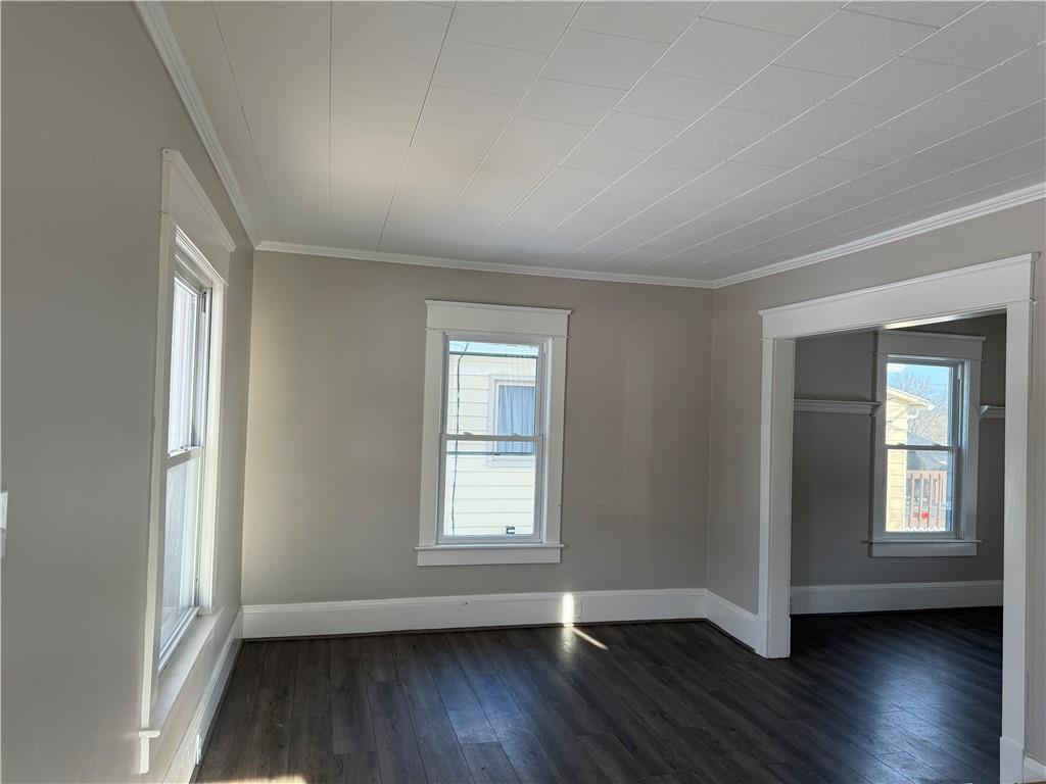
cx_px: 523
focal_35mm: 24
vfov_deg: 56.8
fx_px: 725
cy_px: 392
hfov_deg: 71.6
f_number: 1.78
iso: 100
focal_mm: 6.76
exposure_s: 1/338
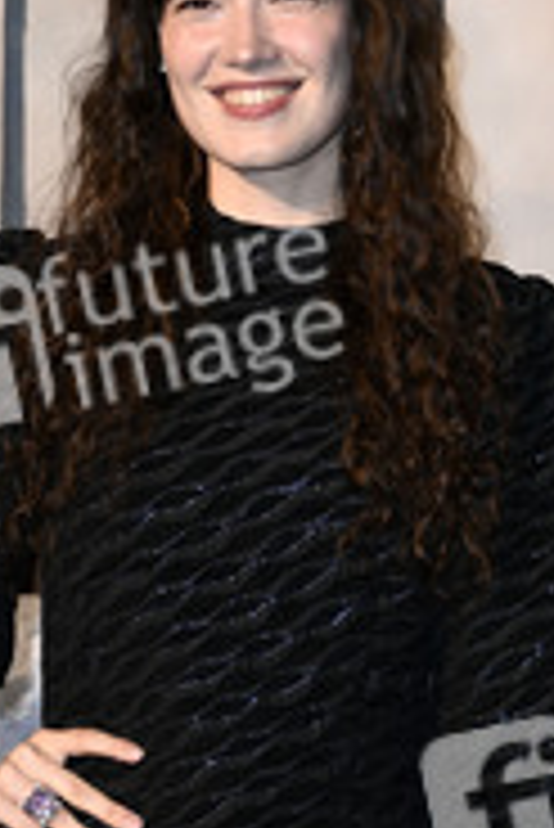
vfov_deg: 8.5
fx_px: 5598
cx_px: 243
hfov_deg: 5.7
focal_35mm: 243
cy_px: 558
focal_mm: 112
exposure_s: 1/250
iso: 500
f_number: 5.3
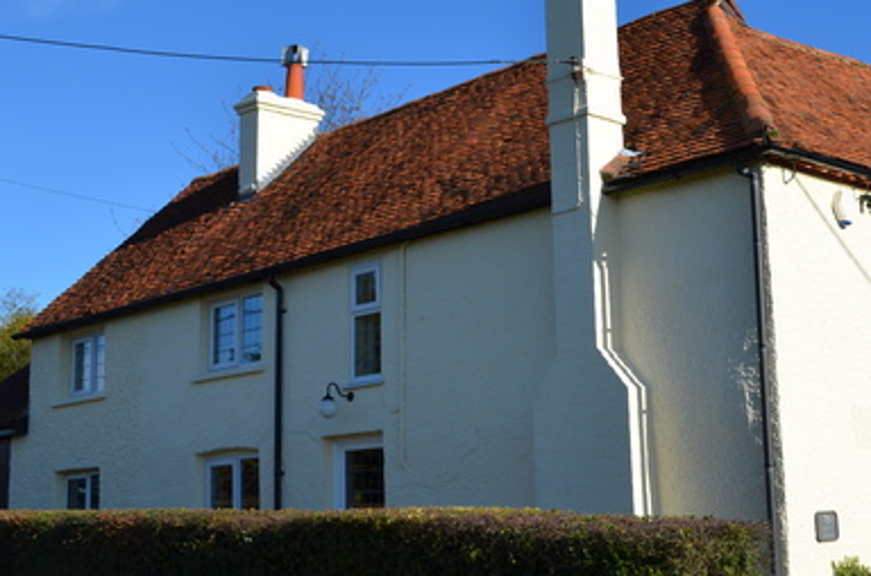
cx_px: 599
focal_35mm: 55
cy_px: 219
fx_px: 1327
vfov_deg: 24.4
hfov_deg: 35.9
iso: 100
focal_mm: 22
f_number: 9
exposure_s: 1/320
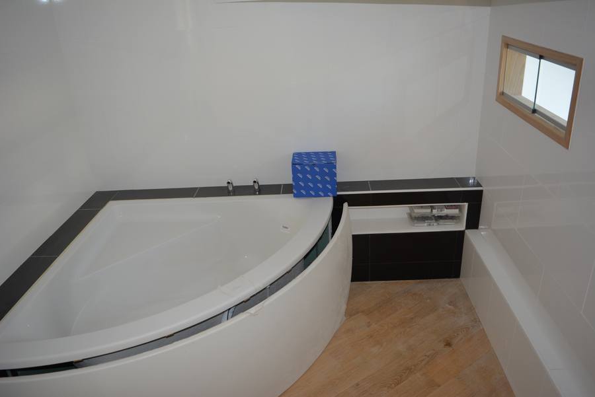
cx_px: 298
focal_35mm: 27
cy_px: 198
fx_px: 446
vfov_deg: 48.0
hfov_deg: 67.4
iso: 500
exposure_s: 1/60
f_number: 3.5
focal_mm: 18
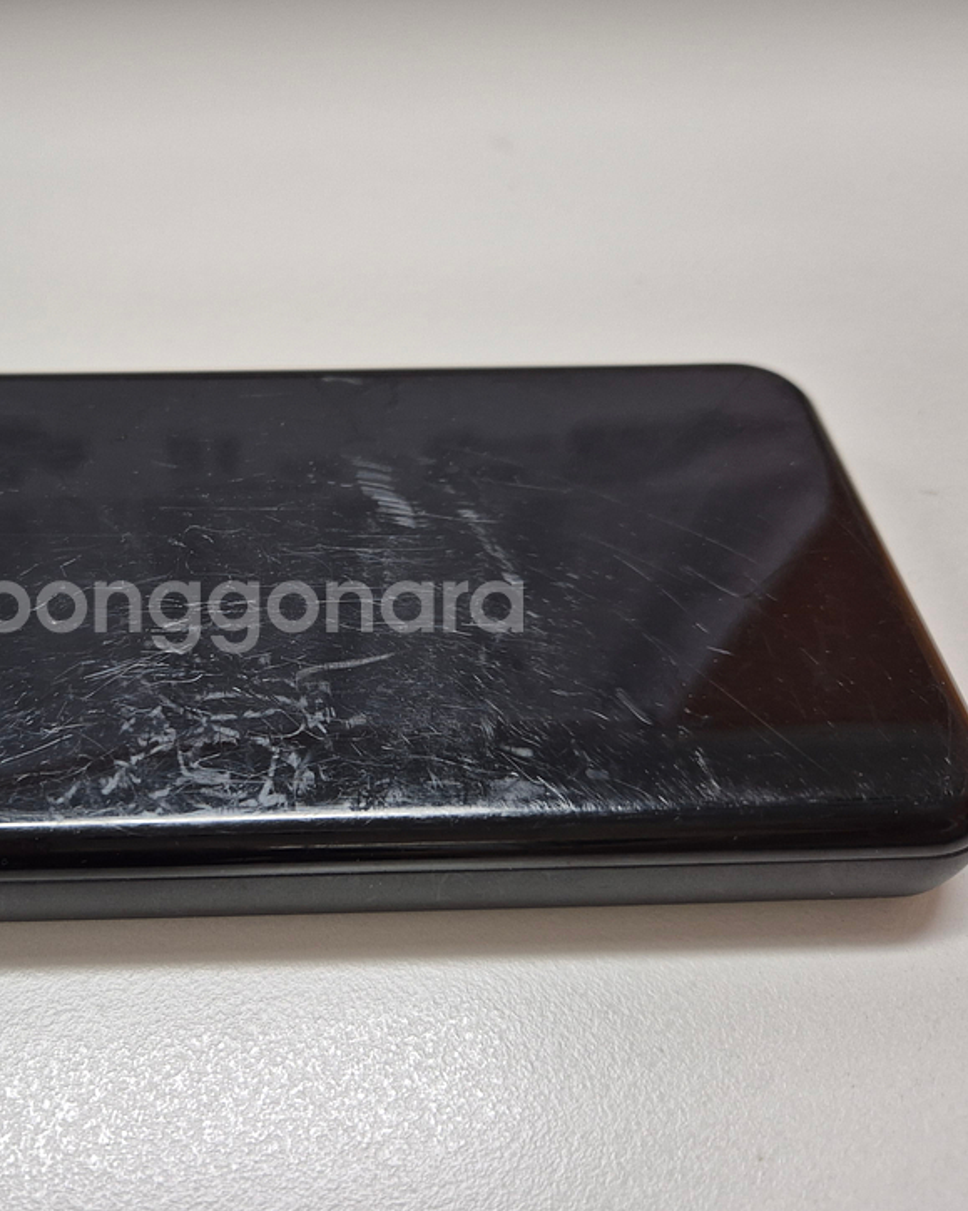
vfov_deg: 57.2
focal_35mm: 31
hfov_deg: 45.3
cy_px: 606
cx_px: 227
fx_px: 1110
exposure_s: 1/120
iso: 200
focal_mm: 5.4
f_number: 1.8
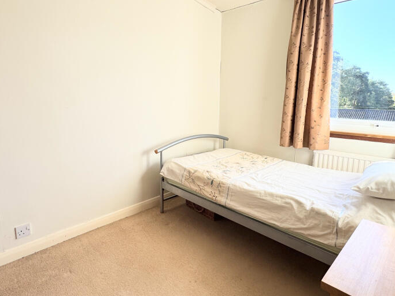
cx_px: 198
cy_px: 138
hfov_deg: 79.0
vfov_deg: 63.4
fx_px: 240
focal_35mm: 21
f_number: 2.2
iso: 40
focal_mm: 2.22
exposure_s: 1/176
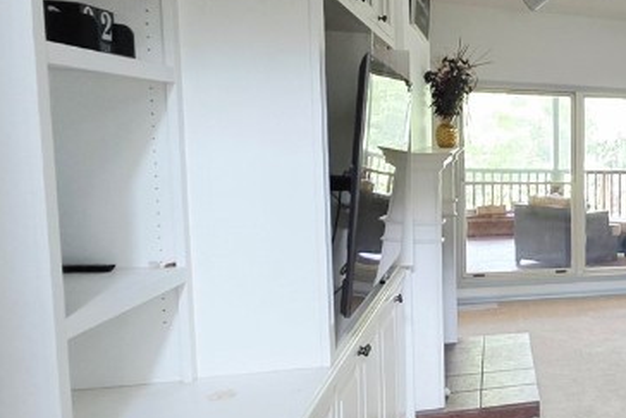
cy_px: 222
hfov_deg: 35.4
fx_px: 661
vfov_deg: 35.1
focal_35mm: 38
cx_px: 807
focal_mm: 2.2
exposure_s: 1/60
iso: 640
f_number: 1.9
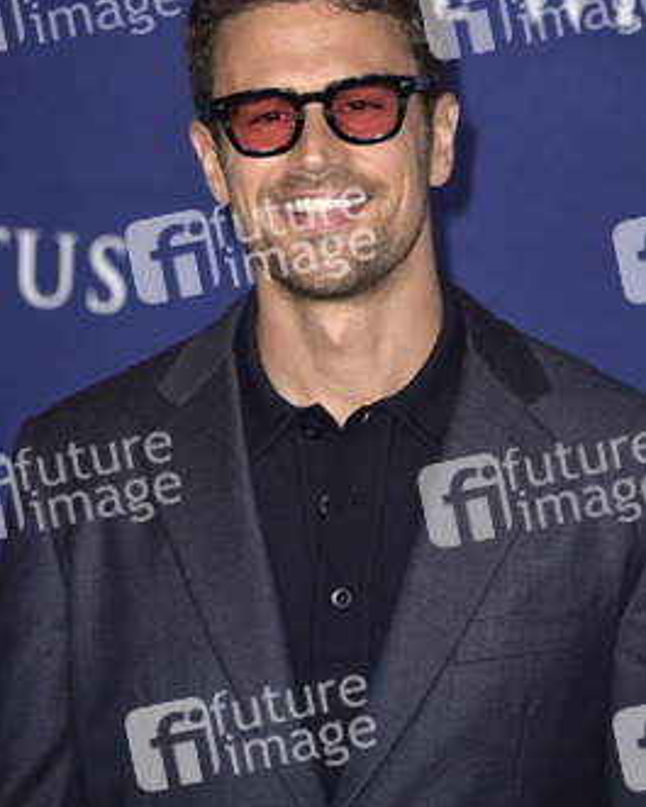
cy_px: 368
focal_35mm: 261
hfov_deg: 5.9
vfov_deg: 7.4
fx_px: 6235
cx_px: 323
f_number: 6.3
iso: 800
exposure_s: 1/250
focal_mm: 230
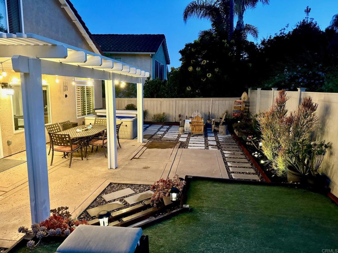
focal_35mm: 24
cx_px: 169
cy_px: 126
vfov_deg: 56.8
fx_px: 234
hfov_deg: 71.6
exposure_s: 1/30
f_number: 1.78
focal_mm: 6.76
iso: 1000
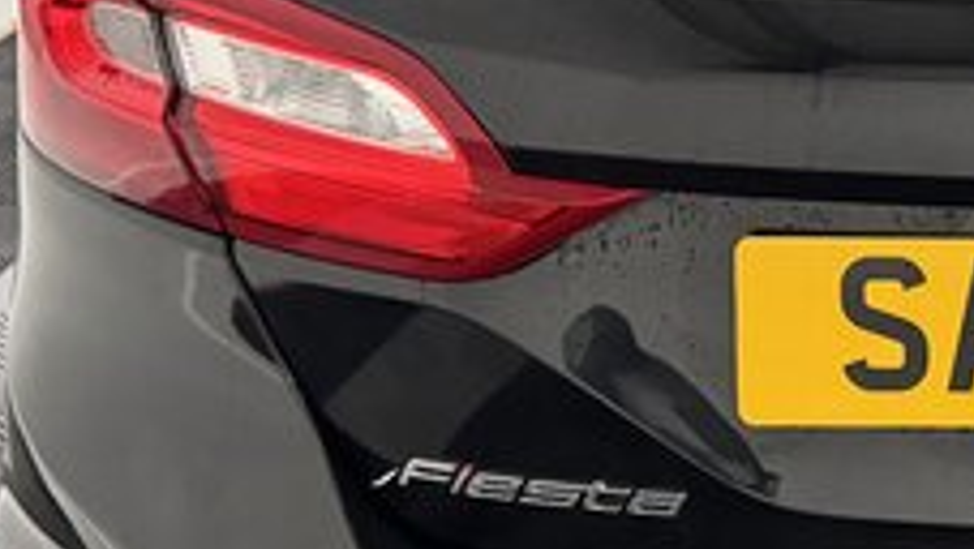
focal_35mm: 92
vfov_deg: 13.1
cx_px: 1176
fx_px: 2377
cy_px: 154
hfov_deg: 21.5
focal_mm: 6.76
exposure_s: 1/50
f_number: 1.78
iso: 800
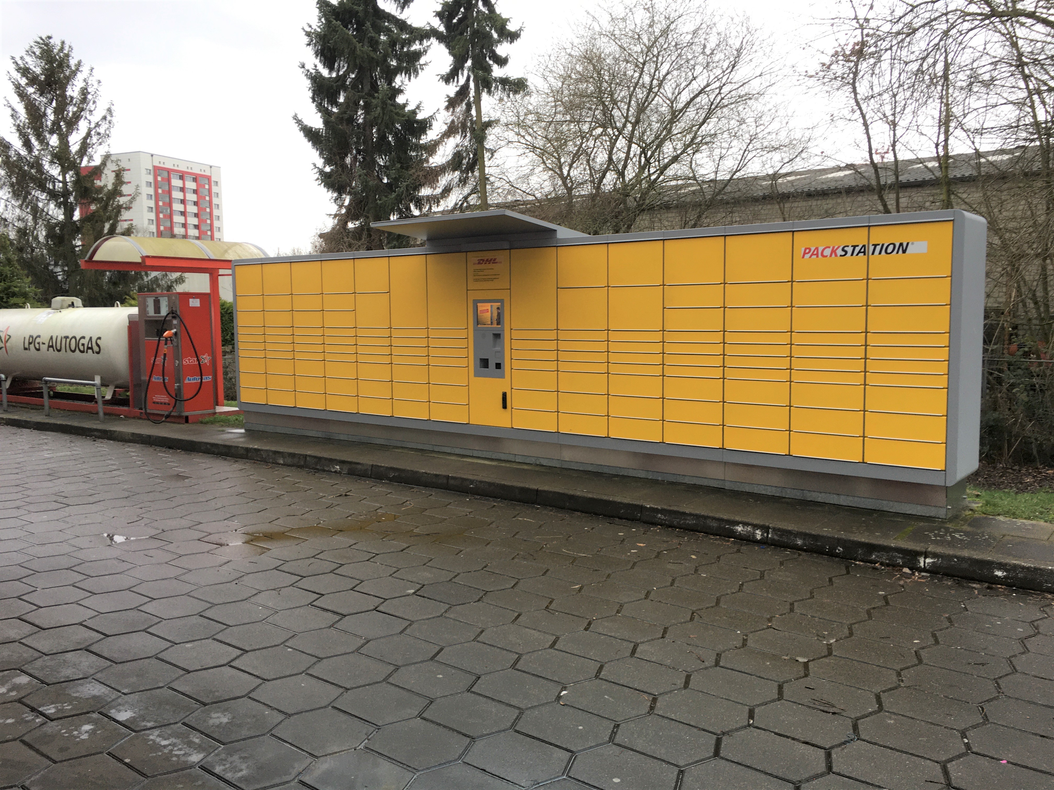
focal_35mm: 29
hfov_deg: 61.7
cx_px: 527
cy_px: 395
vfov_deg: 48.2
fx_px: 883
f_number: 2.2
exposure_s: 1/100
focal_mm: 4.15
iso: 32
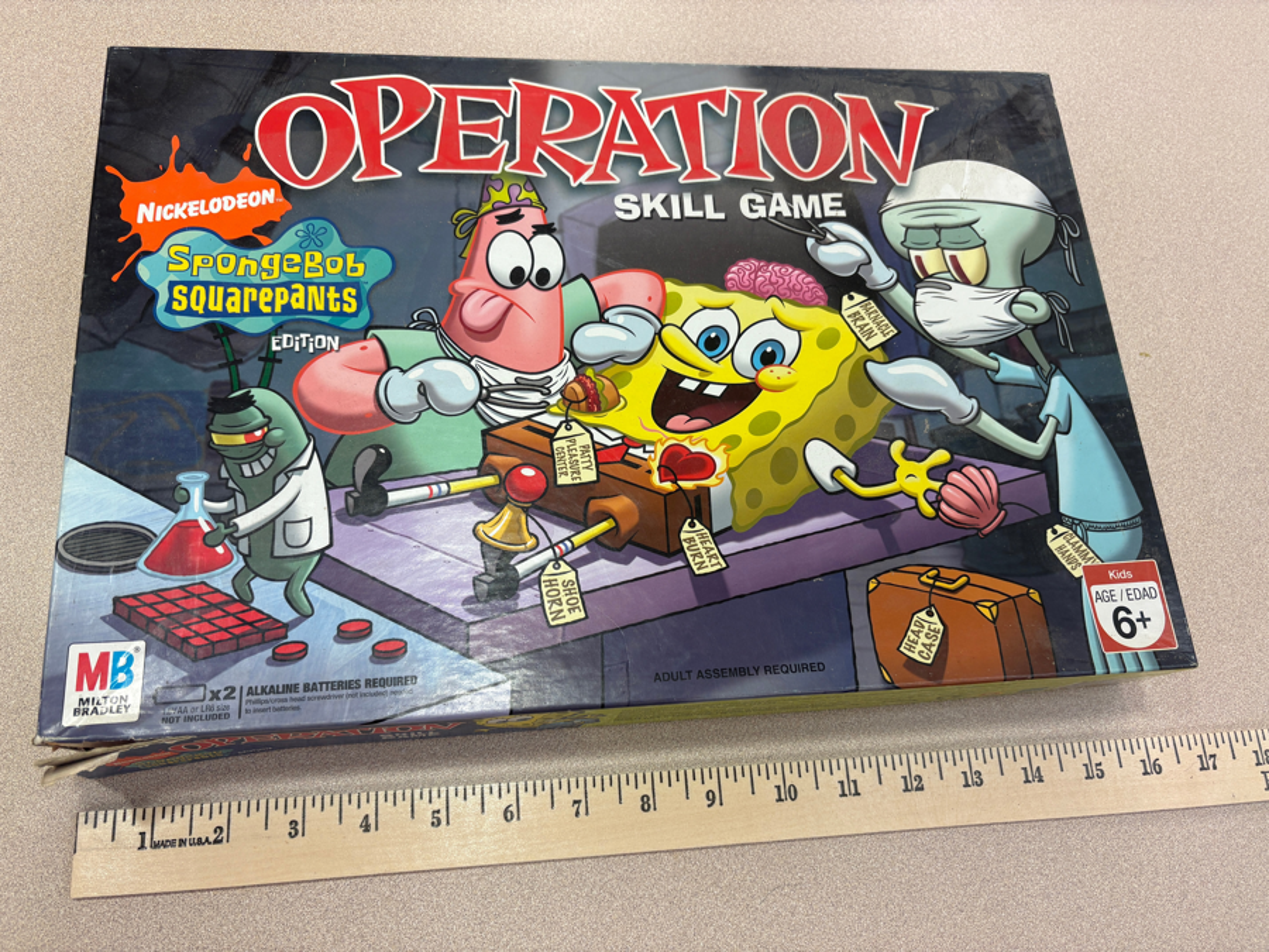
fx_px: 953
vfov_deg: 53.1
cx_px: 634
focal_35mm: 26
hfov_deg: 67.3
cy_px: 476
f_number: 1.6
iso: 50
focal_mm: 5.96
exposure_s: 1/120
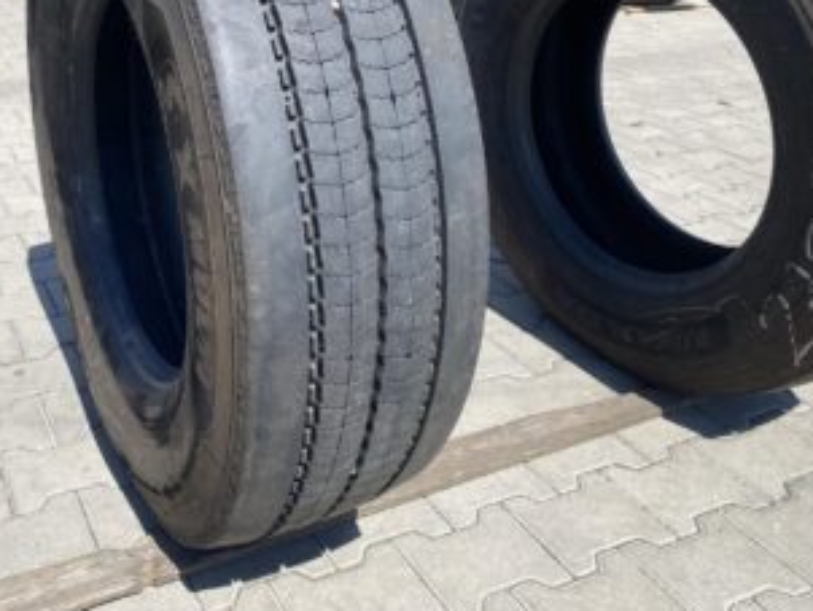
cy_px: 195
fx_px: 870
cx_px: 248
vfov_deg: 38.2
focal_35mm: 37
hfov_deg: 48.9
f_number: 1.8
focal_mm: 4.25
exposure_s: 1/1808
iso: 32
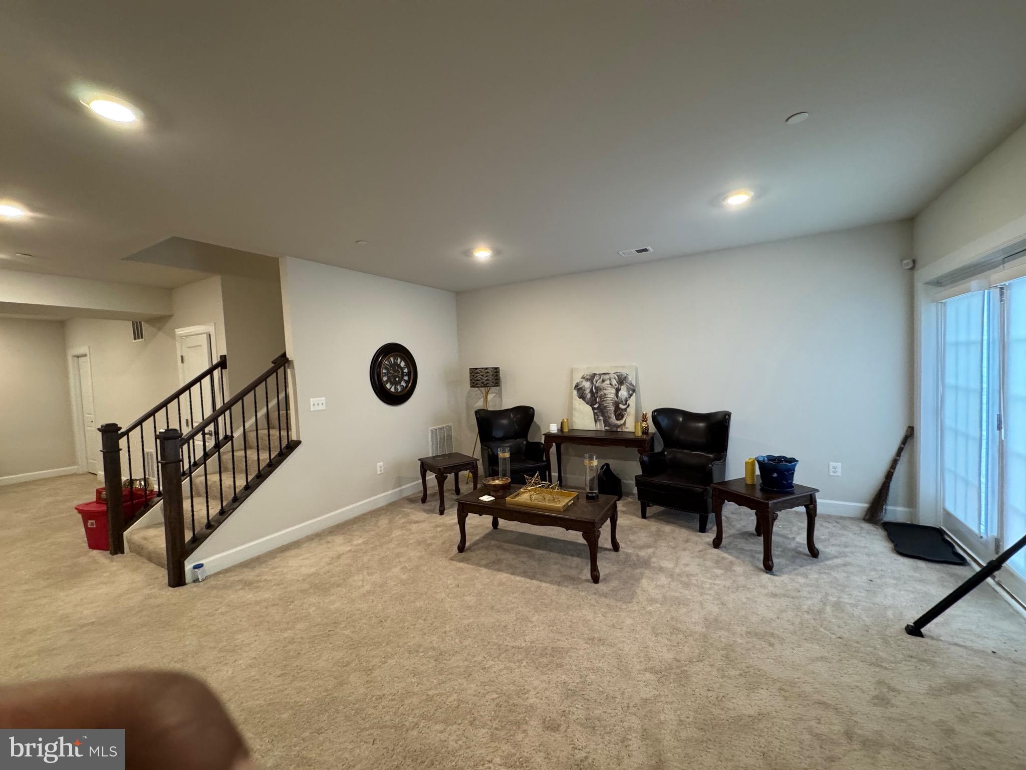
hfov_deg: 102.1
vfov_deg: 85.7
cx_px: 513
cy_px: 385
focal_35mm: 14
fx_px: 415
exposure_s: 1/60
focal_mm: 2.22
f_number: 2.2
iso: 400
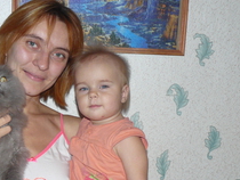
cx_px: 23
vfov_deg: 18.7
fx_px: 534
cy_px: 174
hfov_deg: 24.6
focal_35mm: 77
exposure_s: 1/30
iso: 100
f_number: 2.8
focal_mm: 6
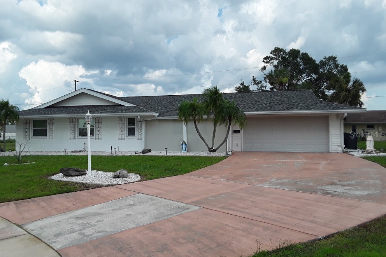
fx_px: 311
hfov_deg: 63.7
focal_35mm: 29
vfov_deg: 44.9
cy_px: 134
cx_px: 187
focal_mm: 2.91
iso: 40
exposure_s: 1/1404
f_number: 1.9
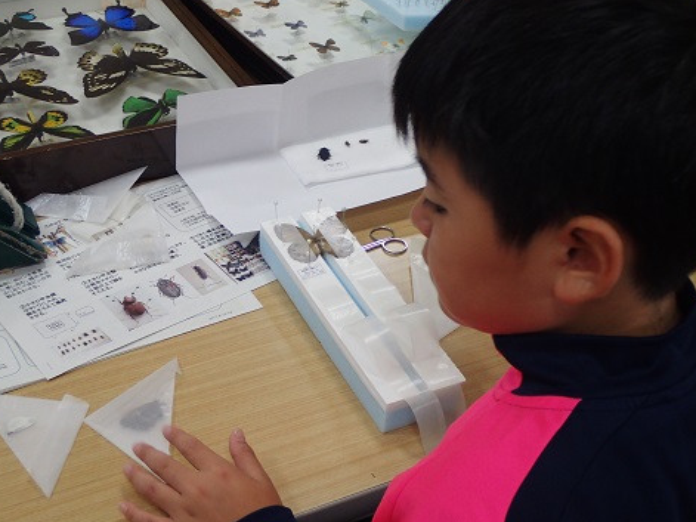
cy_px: 260
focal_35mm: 52
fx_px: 1045
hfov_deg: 36.8
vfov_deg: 28.0
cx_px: 349
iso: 250
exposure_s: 1/50
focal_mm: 8.99
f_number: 3.2
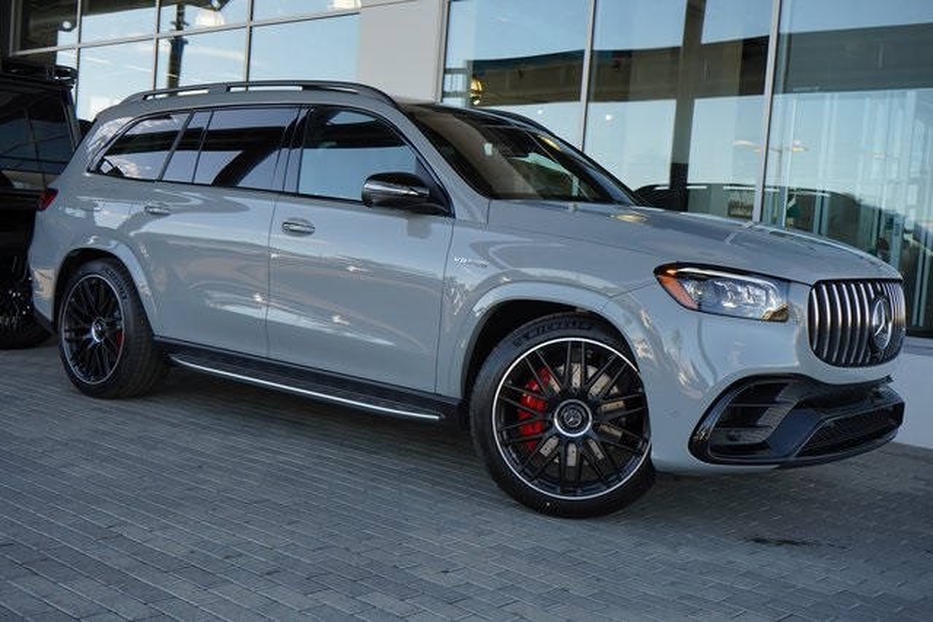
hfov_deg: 48.4
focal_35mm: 40
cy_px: 311
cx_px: 466
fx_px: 1037
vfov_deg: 33.4
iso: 1000
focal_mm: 40
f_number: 8
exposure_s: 1/500
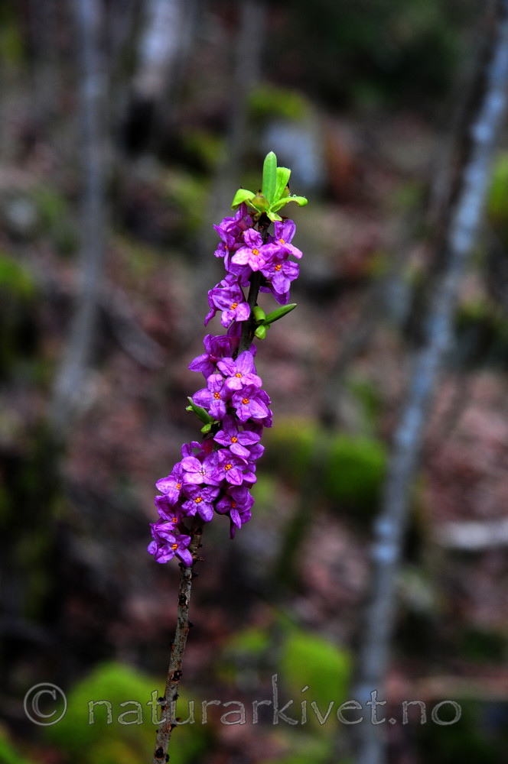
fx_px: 2229
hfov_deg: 13.0
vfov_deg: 19.5
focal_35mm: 105
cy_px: 382
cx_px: 254
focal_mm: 70
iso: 400
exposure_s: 1/40
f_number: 6.3
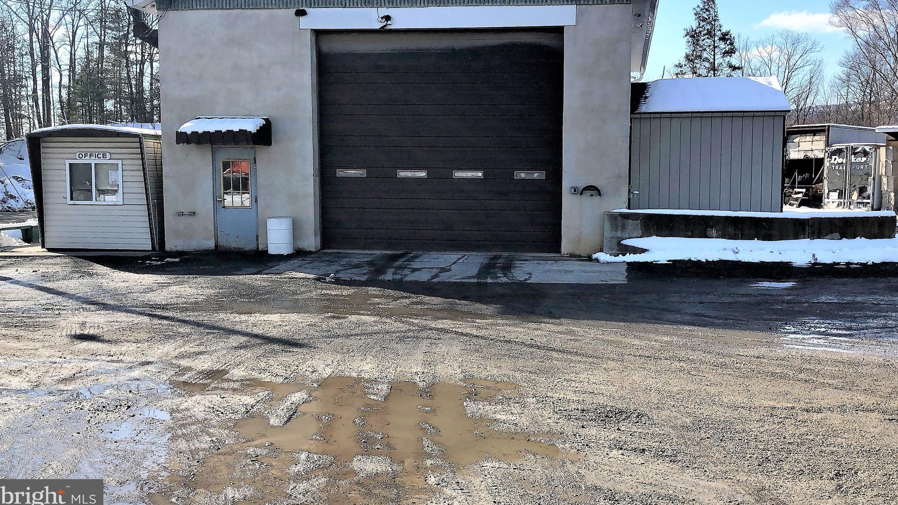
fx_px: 738
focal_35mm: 31
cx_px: 449
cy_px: 174
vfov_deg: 37.4
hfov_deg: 62.6
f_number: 1.8
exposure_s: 1/1600
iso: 20
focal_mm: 3.99
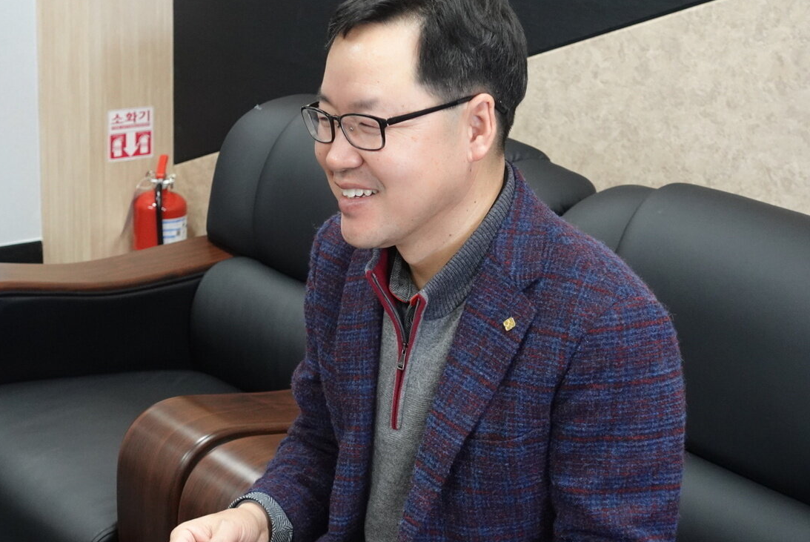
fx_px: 1644
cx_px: 380
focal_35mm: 73
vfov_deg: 18.7
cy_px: 284
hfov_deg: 27.7
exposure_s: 1/80
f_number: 4
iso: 1600
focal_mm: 21.27
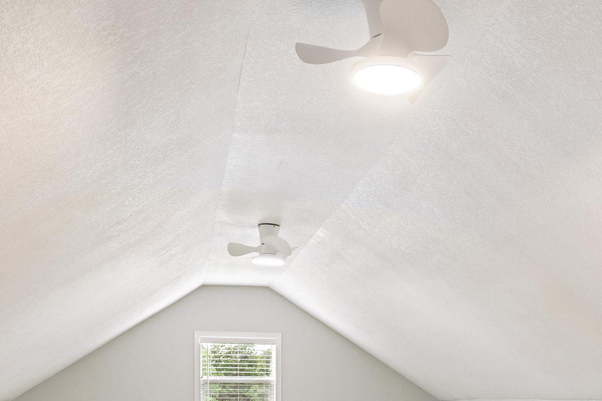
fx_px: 719
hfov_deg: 44.4
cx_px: 426
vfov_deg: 29.0
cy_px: 412
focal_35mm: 43
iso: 1000
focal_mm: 16
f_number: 5.6
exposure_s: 1/8
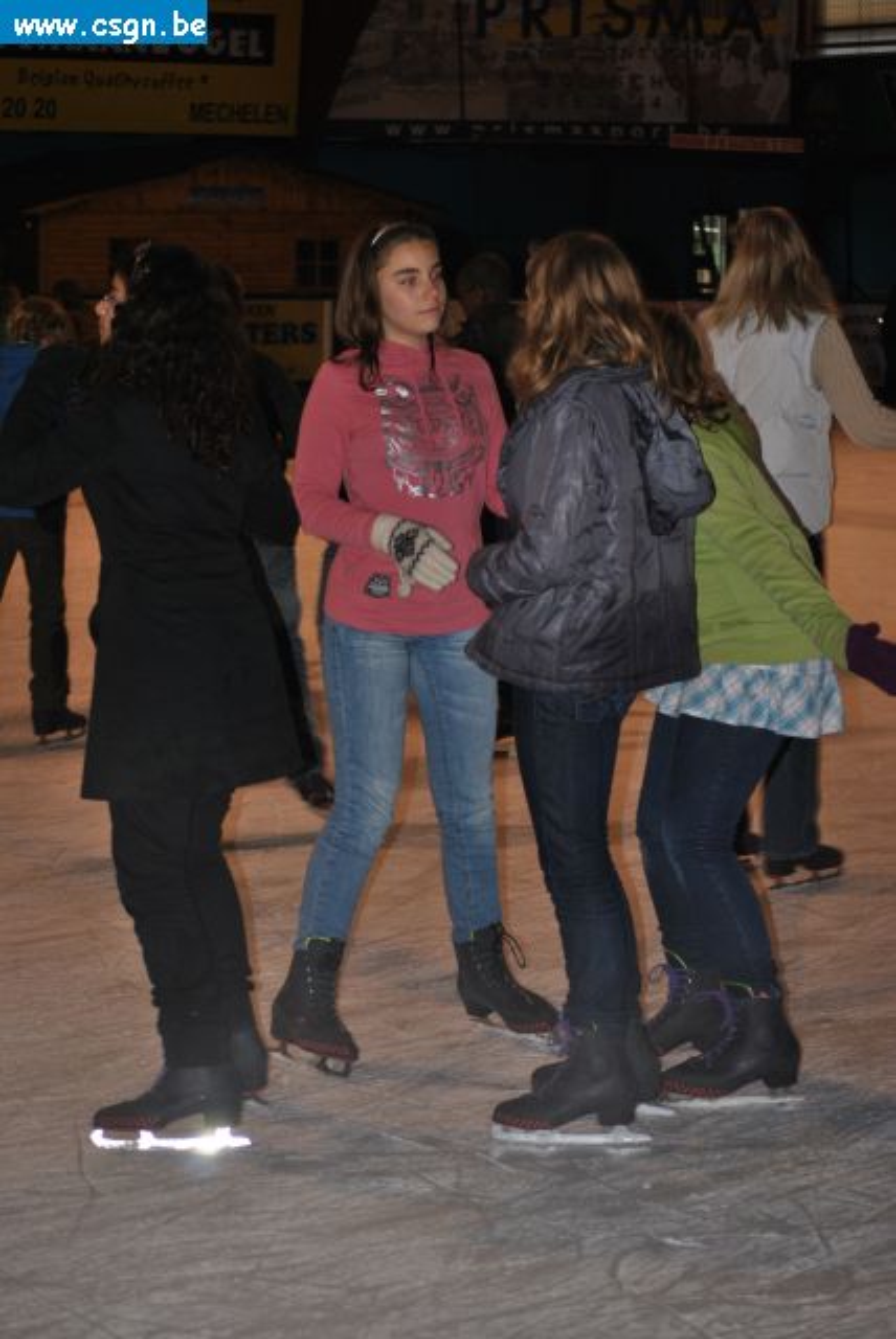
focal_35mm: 82
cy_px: 670
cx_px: 448
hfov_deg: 16.6
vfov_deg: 24.6
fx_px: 3073
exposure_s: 1/60
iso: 200
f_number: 4.2
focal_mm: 55
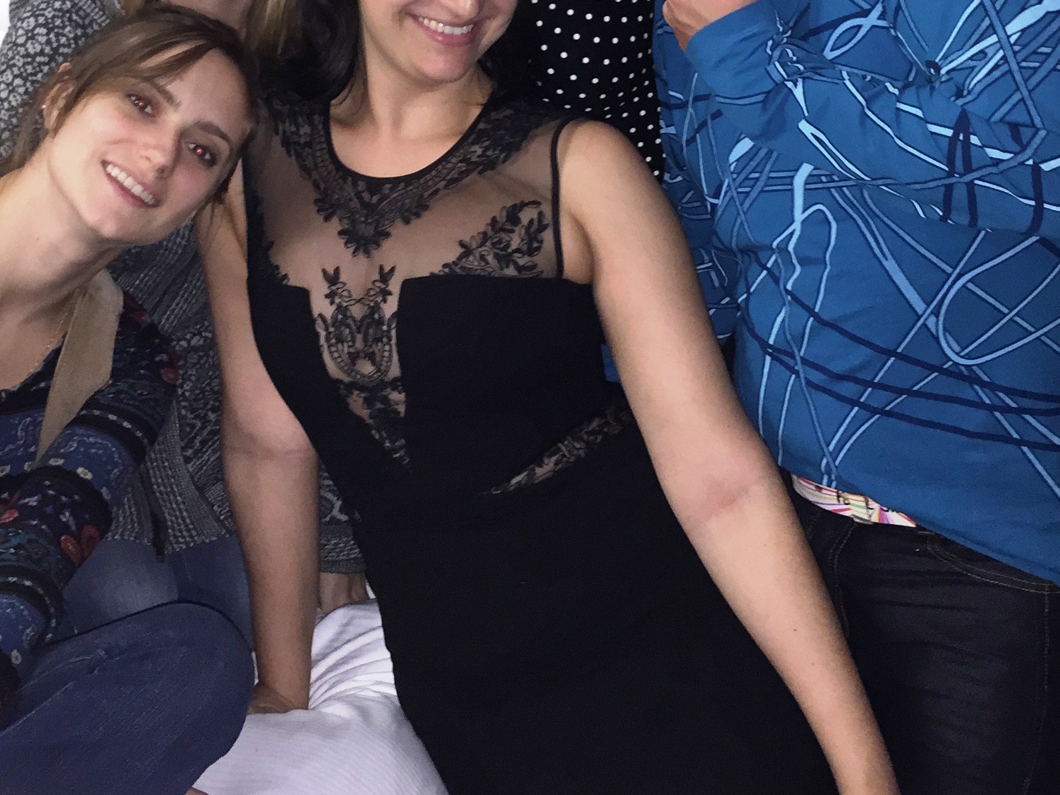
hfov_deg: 34.9
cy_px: 54
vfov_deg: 25.6
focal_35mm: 55
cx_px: 506
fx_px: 1684
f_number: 2.2
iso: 125
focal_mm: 4.15
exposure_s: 1/16
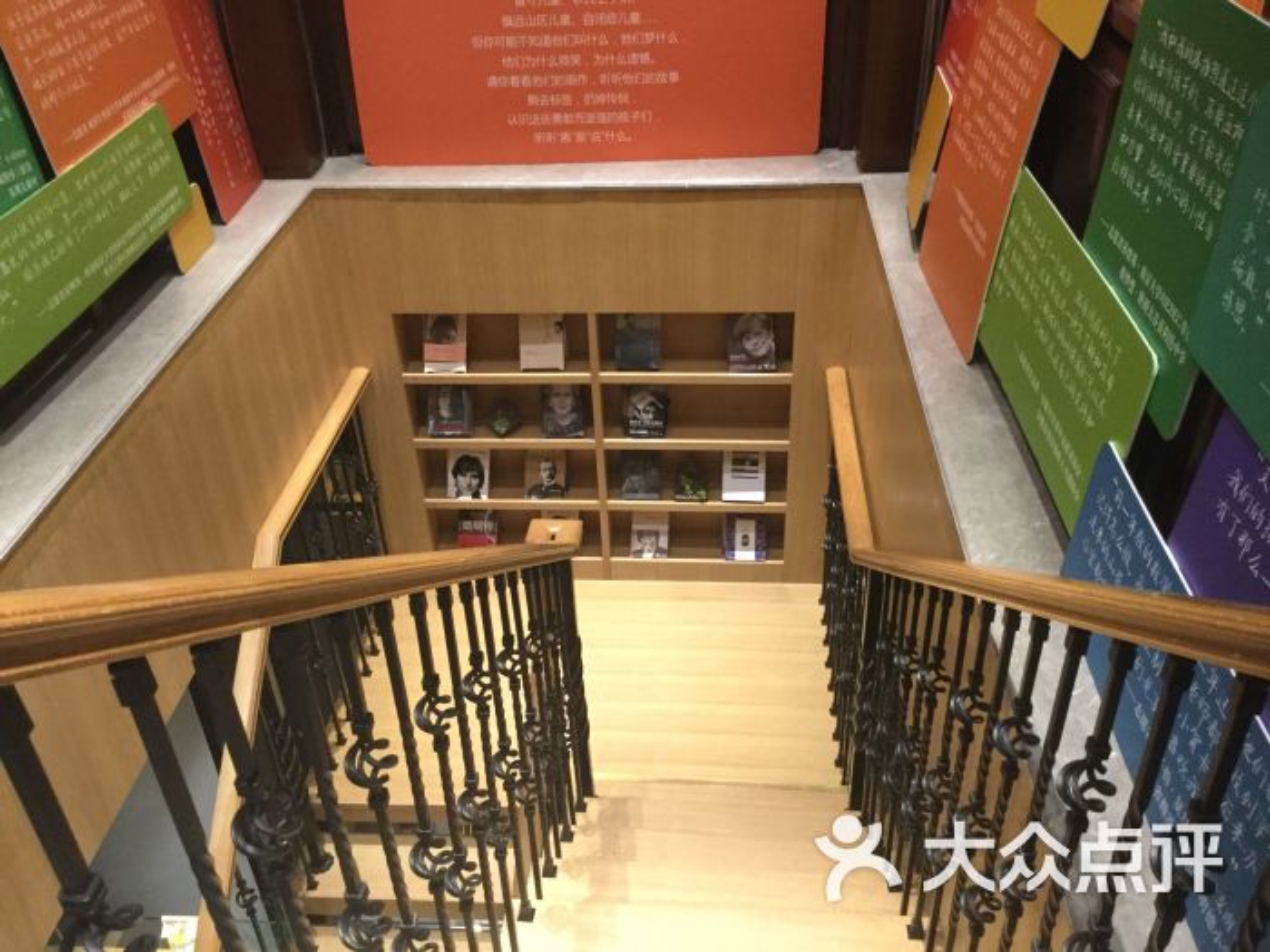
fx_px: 1137
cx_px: 635
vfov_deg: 45.4
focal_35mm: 31
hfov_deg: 58.4
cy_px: 476
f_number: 2.4
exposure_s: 1/20
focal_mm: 3.3
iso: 200
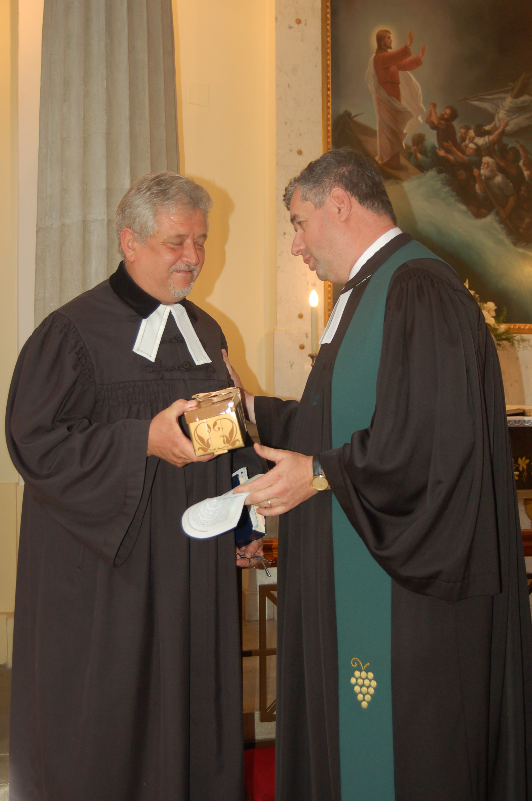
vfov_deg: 41.1
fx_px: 1066
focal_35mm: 48
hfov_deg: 28.0
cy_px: 400
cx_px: 266
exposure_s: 1/60
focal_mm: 32
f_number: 4.5
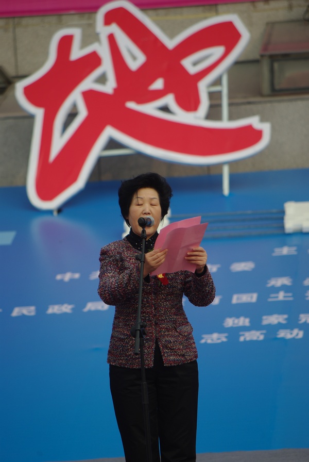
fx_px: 3850
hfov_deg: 4.6
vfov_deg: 6.9
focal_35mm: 300
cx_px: 154
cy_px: 231
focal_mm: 200
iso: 100
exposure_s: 1/250
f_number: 6.7
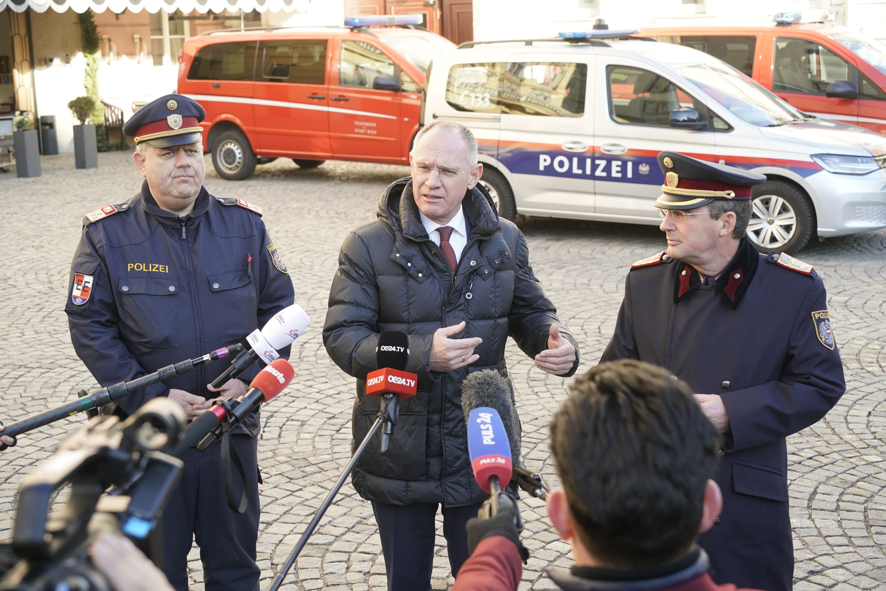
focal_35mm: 52
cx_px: 443
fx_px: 1280
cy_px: 296
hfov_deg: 38.2
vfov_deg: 26.0
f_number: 5.6
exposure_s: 1/500
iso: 1250
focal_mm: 52
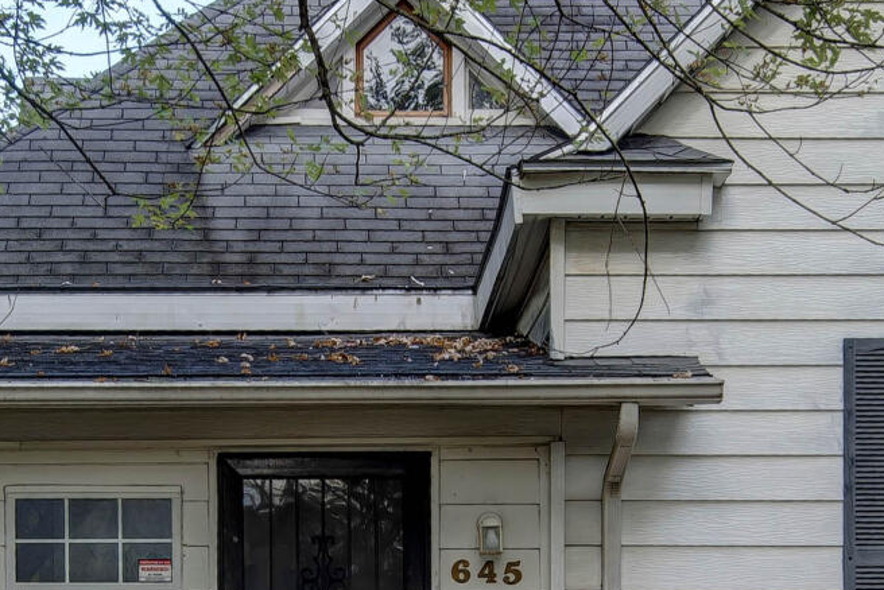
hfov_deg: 21.2
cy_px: 695
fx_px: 2358
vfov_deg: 13.9
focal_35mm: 96
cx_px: 508
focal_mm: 21
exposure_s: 1/80
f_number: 6.3
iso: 100
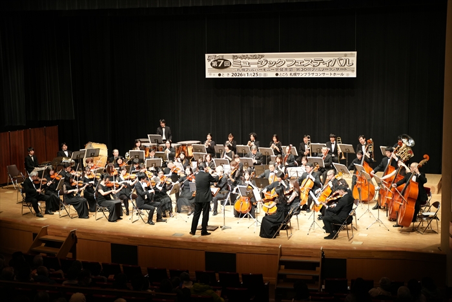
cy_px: 151
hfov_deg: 34.5
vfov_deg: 23.4
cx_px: 226
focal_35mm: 58
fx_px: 728
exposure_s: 1/60
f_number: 2.8
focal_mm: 58
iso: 1000
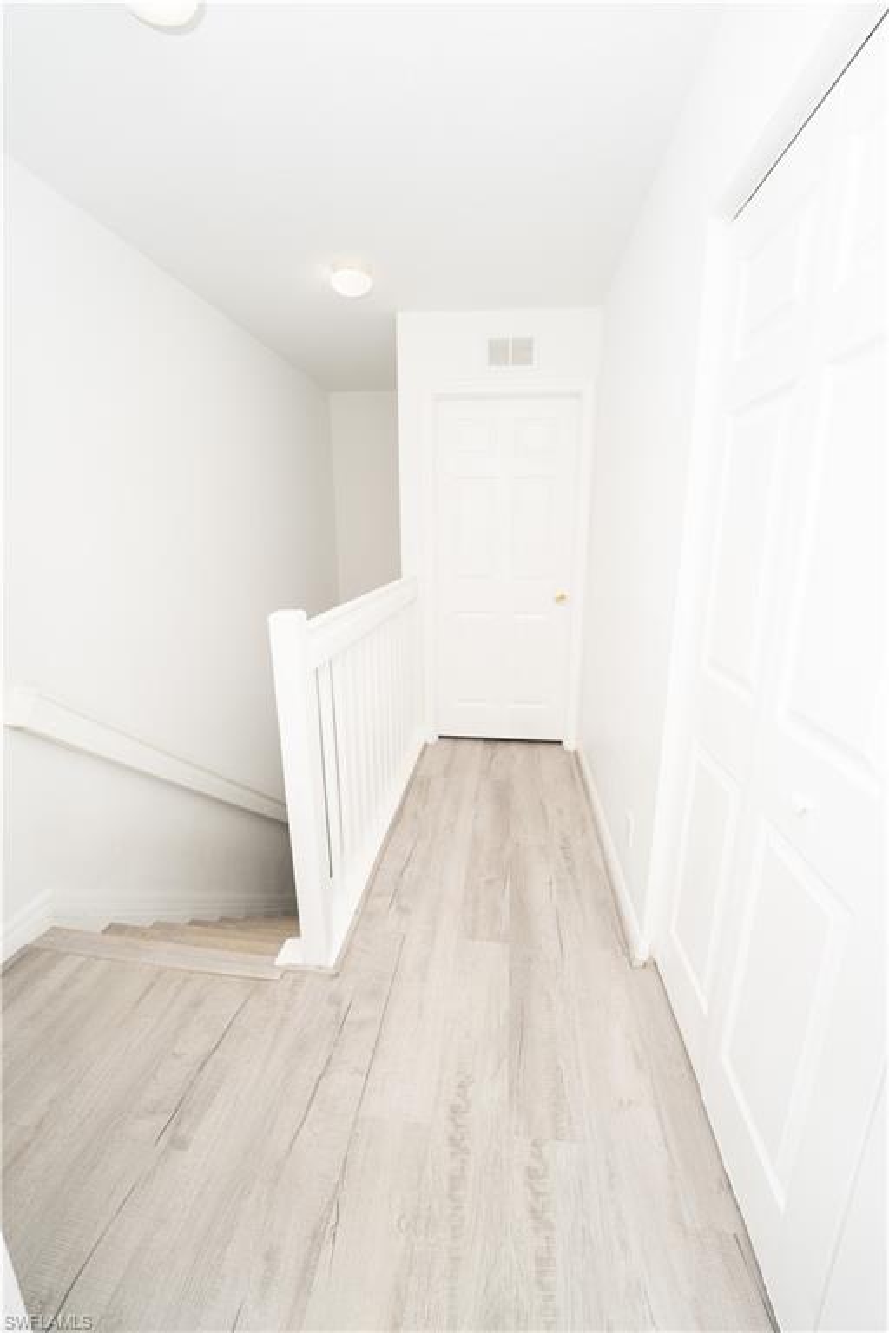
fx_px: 519
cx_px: 444
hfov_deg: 81.2
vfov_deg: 104.3
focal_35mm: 14
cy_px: 666
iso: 250
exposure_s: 1/250
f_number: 6.3
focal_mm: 14
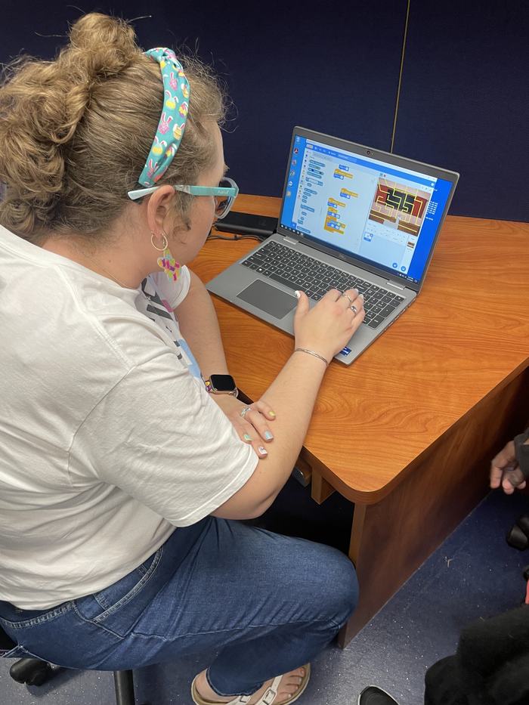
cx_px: 264
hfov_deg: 53.1
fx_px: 530
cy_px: 352
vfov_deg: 67.3
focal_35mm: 26
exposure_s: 1/60
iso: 80
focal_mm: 4.2
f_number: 1.6
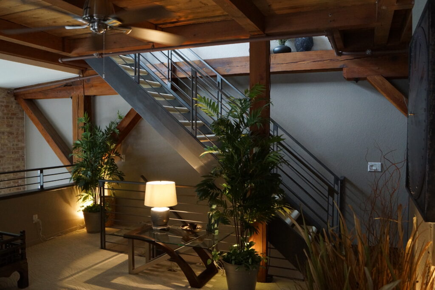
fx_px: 363
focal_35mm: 30
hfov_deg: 61.9
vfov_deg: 43.7
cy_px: 145
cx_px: 218
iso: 1600
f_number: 4
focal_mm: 20
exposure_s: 1/60
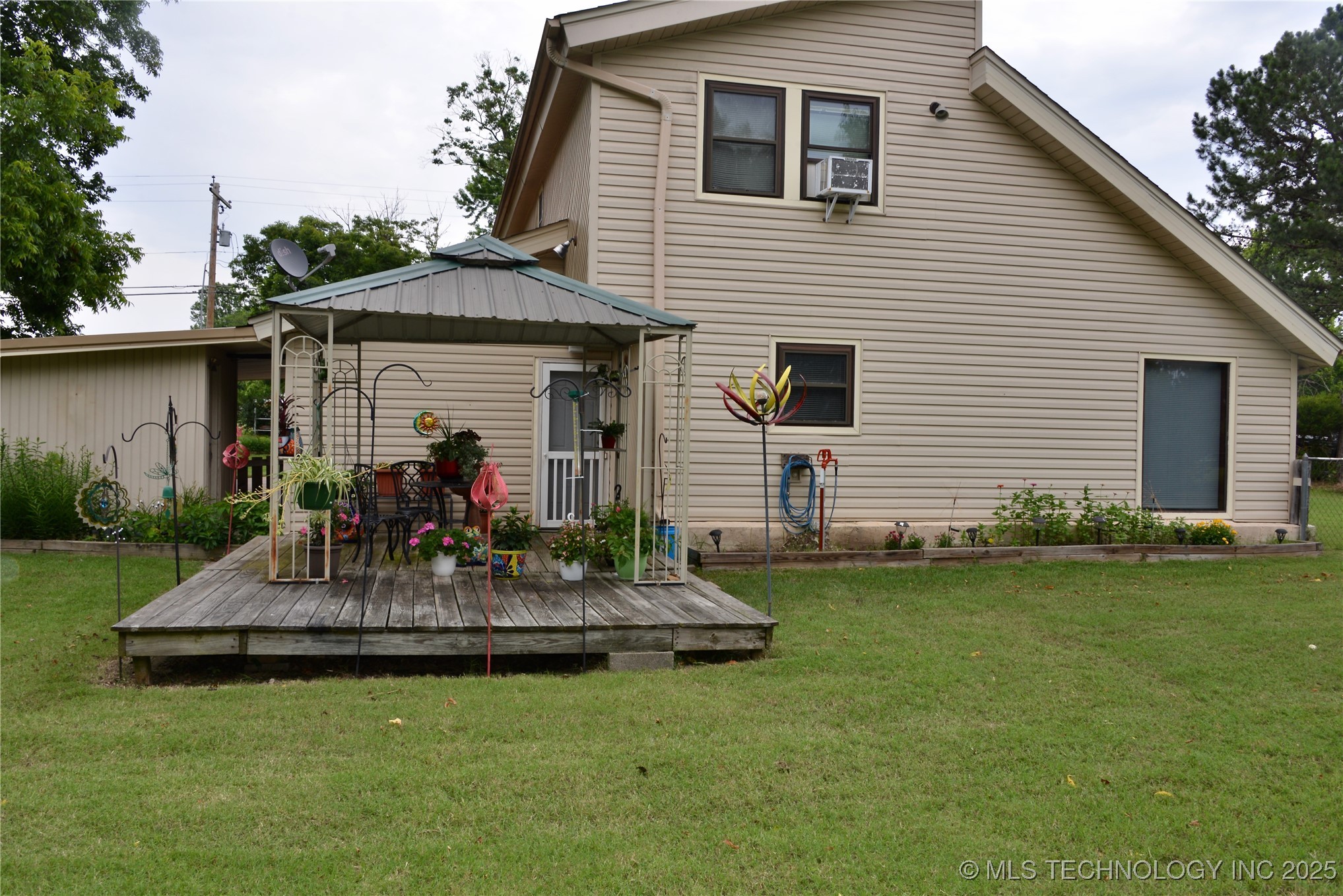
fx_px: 1045
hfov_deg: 65.5
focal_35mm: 28
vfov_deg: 46.4
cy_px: 448
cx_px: 672
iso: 320
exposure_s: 1/200
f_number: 13
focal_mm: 28
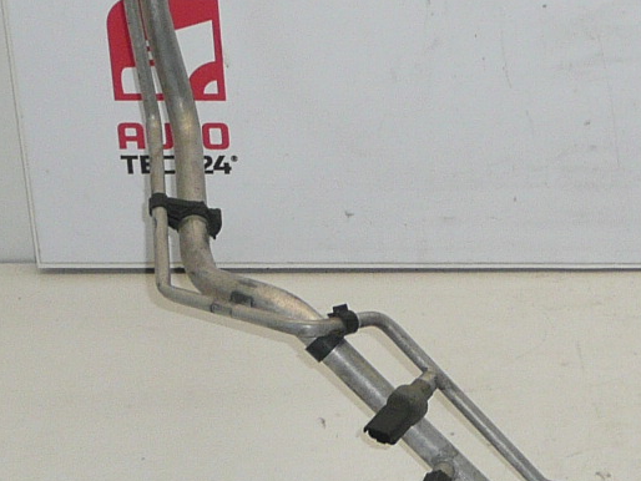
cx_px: 653
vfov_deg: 13.2
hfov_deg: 17.1
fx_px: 2075
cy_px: 128
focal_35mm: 112
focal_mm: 4.9
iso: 100
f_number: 3.4
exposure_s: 1/125
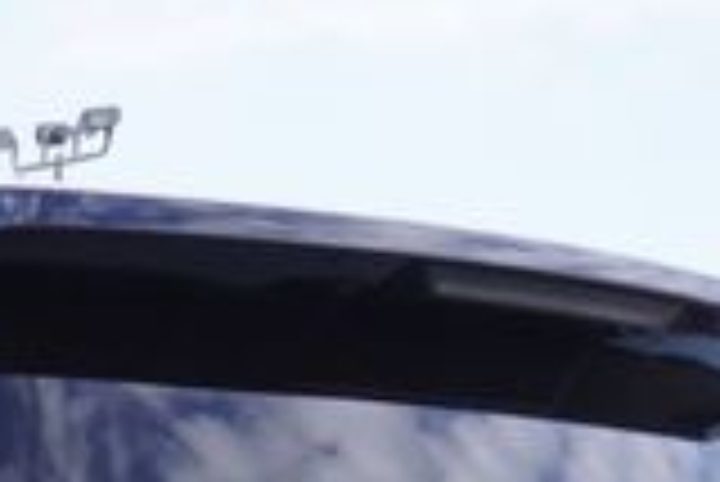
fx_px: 4048
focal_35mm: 202
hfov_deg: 9.3
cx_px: -850
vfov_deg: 6.3
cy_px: 1414
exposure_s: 1/100
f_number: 8
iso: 100
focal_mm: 21
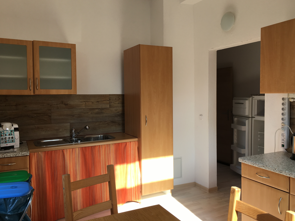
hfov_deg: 60.0
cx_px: 152
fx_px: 256
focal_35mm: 30
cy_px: 108
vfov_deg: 46.8
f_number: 2.2
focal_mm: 4.15
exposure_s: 1/198
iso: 25
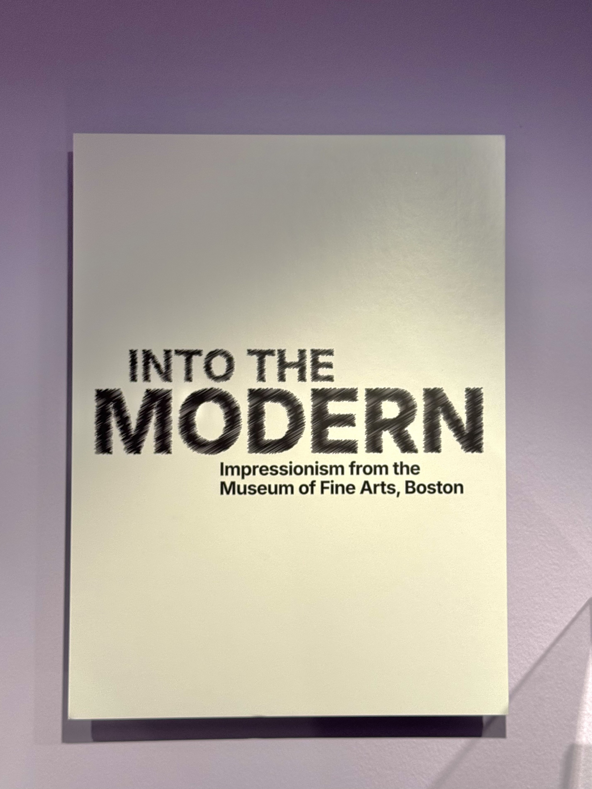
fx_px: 1094
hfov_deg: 30.3
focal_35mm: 48
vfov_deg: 39.7
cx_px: 296
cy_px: 394
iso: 100
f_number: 1.78
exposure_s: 1/92
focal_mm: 6.76
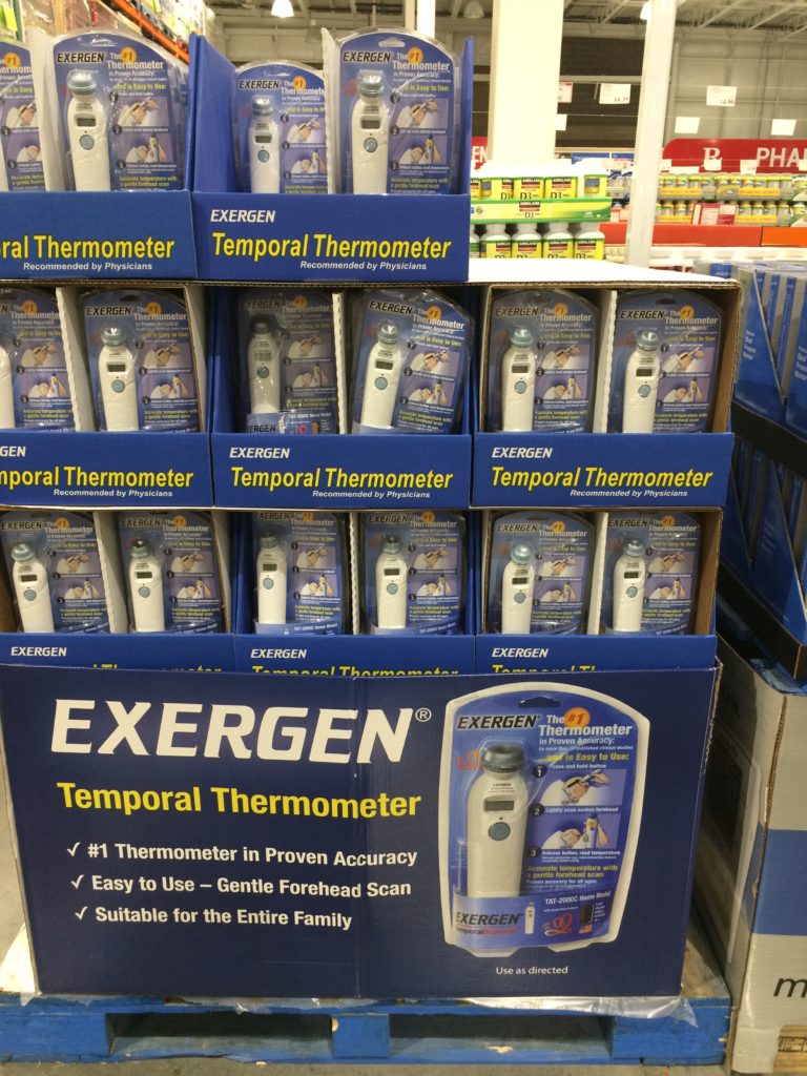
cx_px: 404
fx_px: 901
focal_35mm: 29
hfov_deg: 48.2
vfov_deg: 61.7
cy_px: 538
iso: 125
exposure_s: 1/30
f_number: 2.2
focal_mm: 4.15
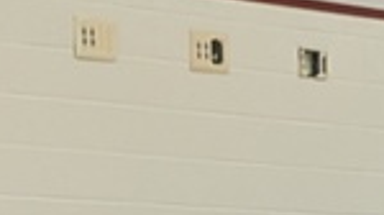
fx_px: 3713
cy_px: 651
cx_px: 666
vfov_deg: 3.2
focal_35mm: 365
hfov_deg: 5.8
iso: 176
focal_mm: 6.9
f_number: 1.68
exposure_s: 1/120
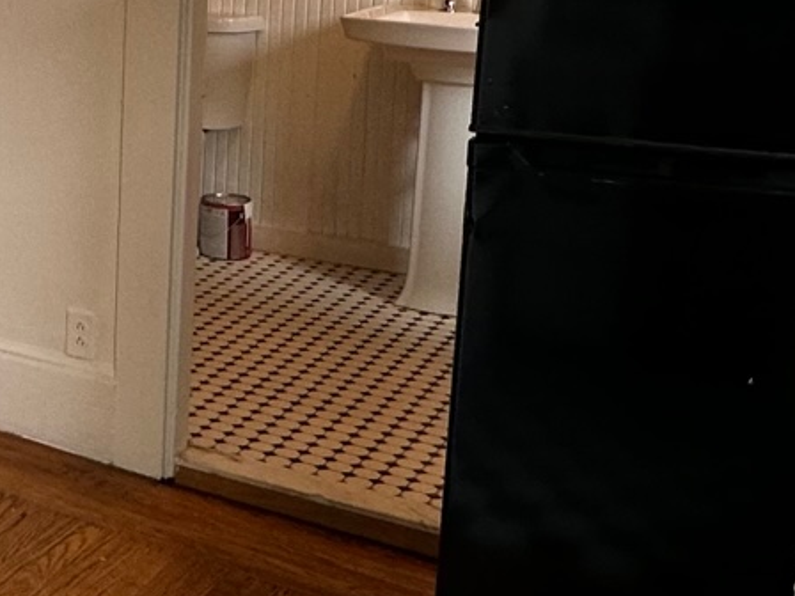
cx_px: -303
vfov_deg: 22.9
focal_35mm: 63
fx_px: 1447
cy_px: 112
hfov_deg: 25.4
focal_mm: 2.22
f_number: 2.2
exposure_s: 1/120
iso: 125
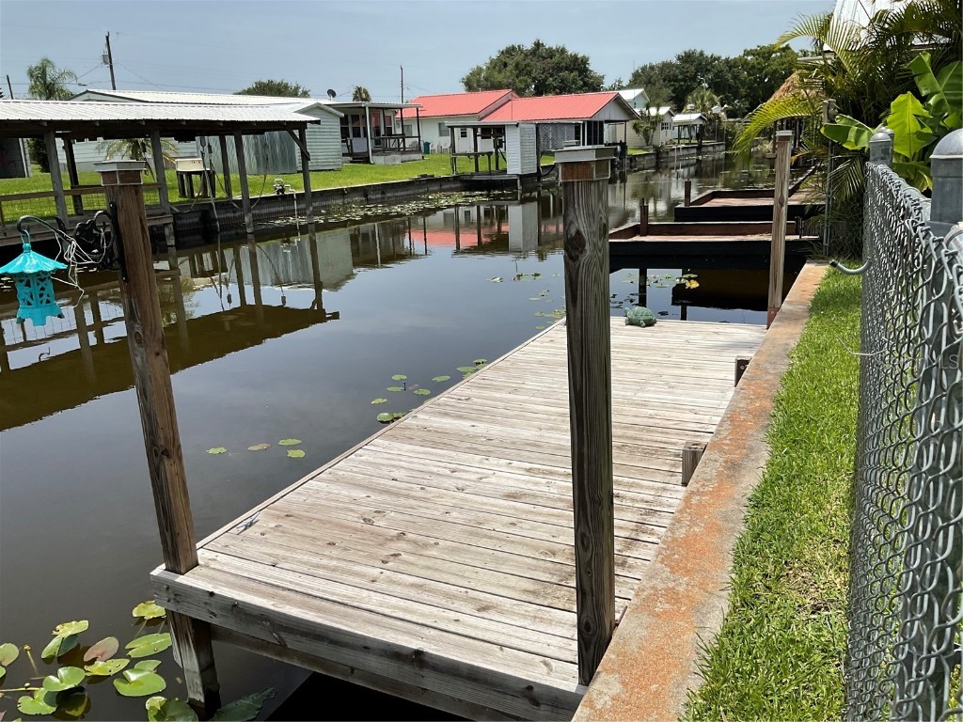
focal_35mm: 29
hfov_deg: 61.7
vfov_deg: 48.2
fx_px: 807
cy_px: 361
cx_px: 482
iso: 16
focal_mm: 3
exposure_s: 1/2959
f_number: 1.8
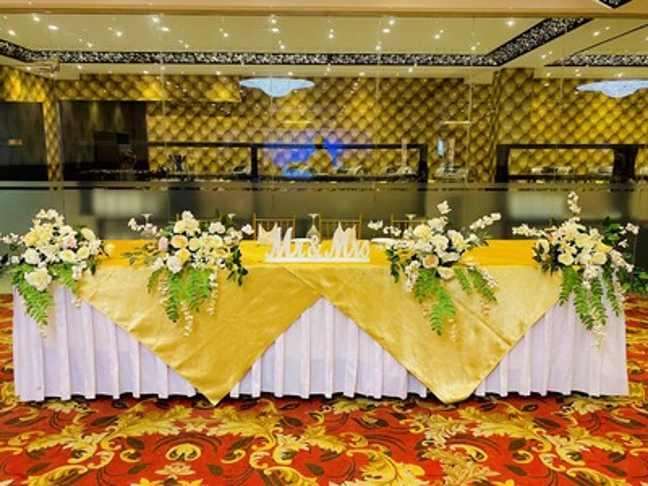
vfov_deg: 53.1
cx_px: 324
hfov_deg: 67.3
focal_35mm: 26
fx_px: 487
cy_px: 243
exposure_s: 1/50
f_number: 1.8
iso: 250
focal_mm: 4.25
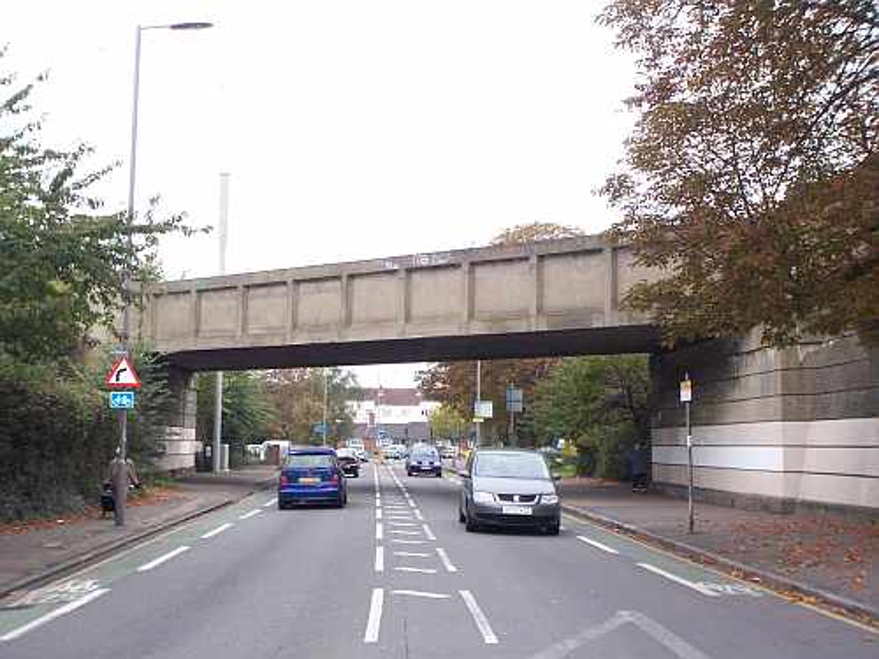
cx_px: 440
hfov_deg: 38.9
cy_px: 330
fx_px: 1244
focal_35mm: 49
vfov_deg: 29.7
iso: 200
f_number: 4
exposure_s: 1/100
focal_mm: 8
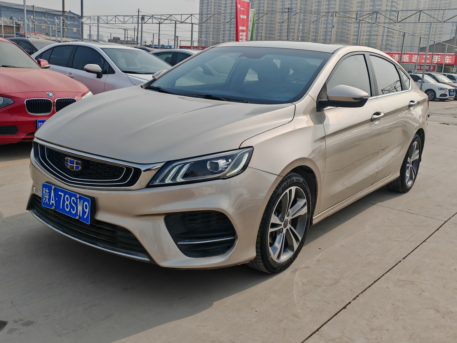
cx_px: 228
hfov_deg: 52.6
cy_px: 172
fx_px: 462
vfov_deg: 40.7
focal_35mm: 35
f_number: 1.9
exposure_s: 1/2200
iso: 50
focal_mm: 5.52
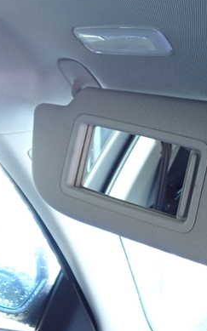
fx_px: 442
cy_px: 158
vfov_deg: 41.1
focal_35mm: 49
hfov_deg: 24.1
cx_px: 244
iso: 320
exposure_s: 1/30
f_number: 2.3
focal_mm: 5.4
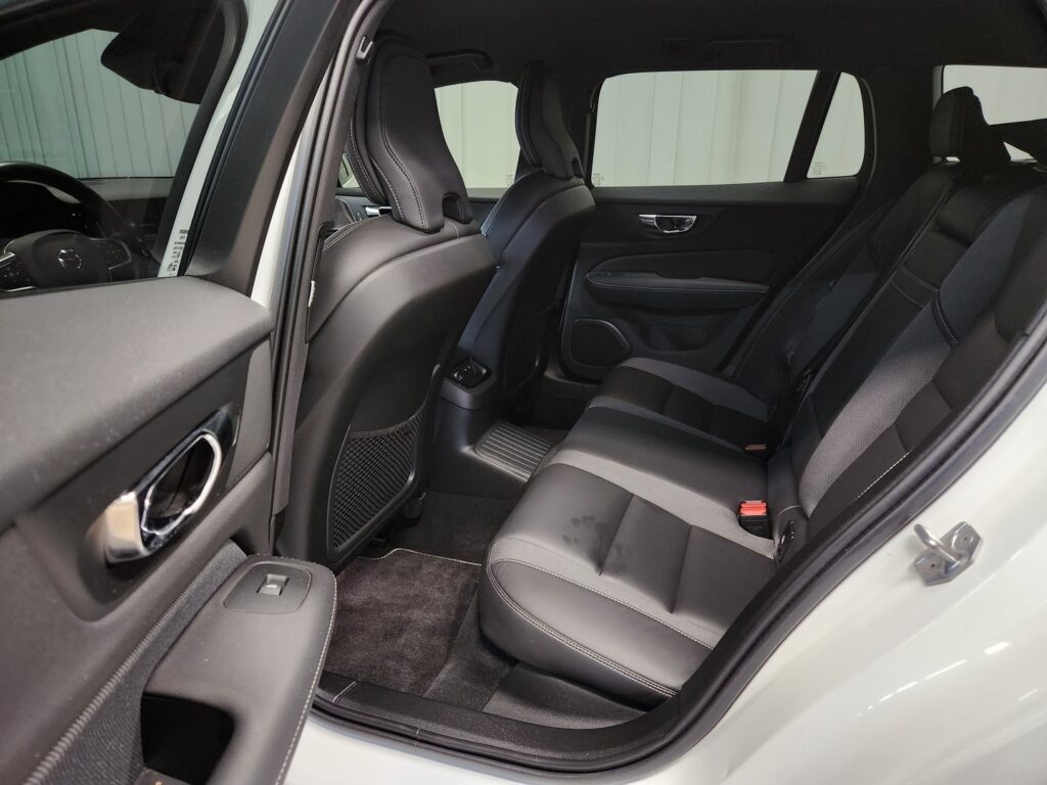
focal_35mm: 23
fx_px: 696
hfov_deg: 73.9
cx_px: 524
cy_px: 392
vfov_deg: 58.9
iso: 640
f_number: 1.8
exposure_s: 1/100
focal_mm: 5.4
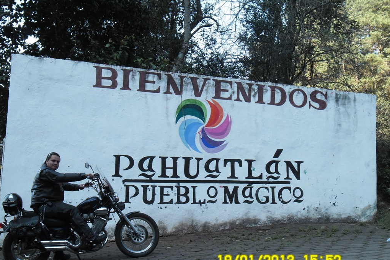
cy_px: 146
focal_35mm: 46
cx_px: 194
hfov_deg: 42.8
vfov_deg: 29.2
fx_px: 498
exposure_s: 1/90
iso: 100
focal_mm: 7.8
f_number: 4.5
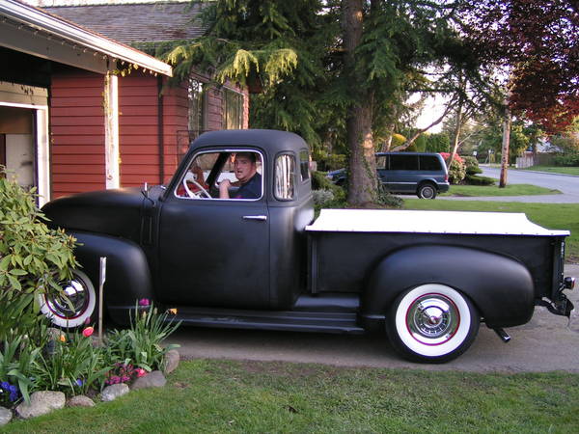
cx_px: 290
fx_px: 636
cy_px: 217
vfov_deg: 37.7
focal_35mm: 38
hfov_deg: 49.0
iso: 50
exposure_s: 1/50
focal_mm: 5.8
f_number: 2.8
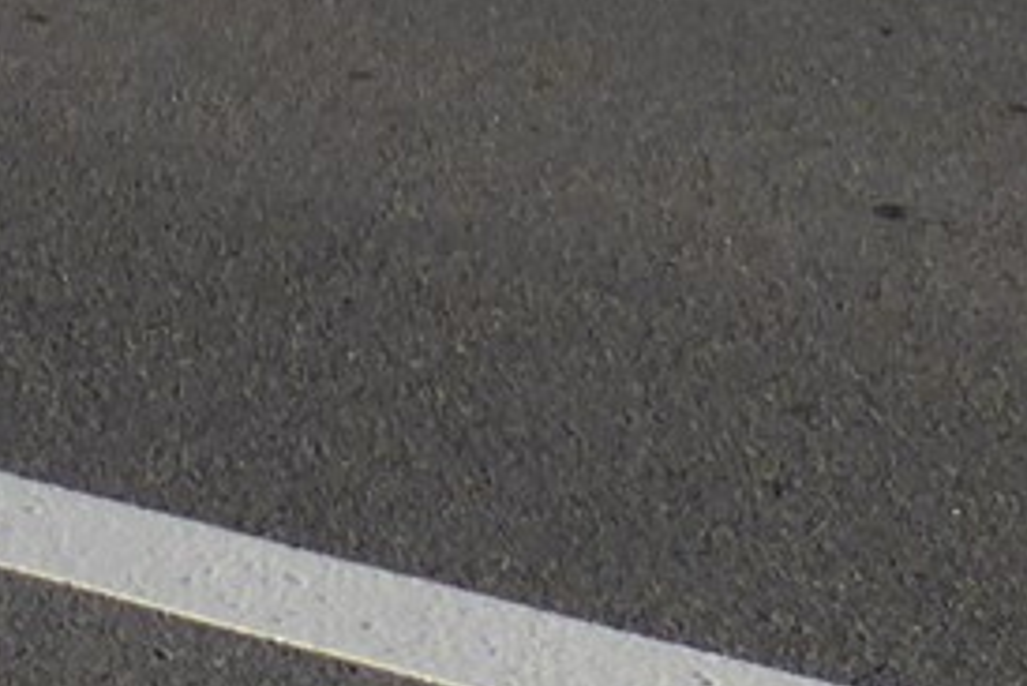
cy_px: -948
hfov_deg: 11.6
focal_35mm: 176
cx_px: 255
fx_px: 5023
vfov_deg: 7.3
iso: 80
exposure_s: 1/400
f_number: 3.5
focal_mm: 5
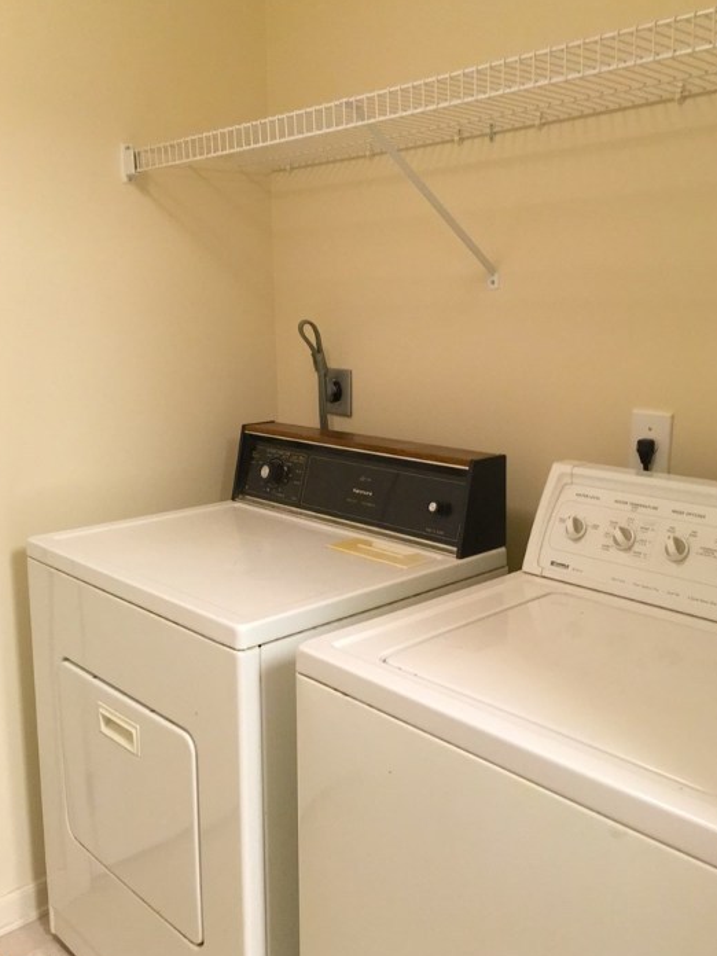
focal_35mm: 32
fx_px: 884
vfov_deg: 56.8
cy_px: 467
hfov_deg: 44.2
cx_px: 364
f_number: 2.2
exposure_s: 1/30
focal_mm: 4.15
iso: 160
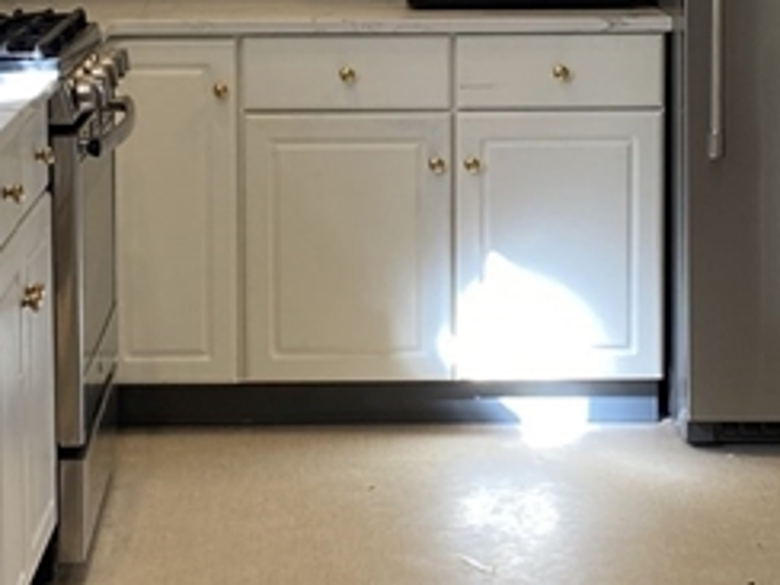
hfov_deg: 18.0
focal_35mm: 109
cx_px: 406
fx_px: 2456
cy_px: 74
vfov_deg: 13.5
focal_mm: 4.25
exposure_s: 1/120
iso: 50
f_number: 1.8
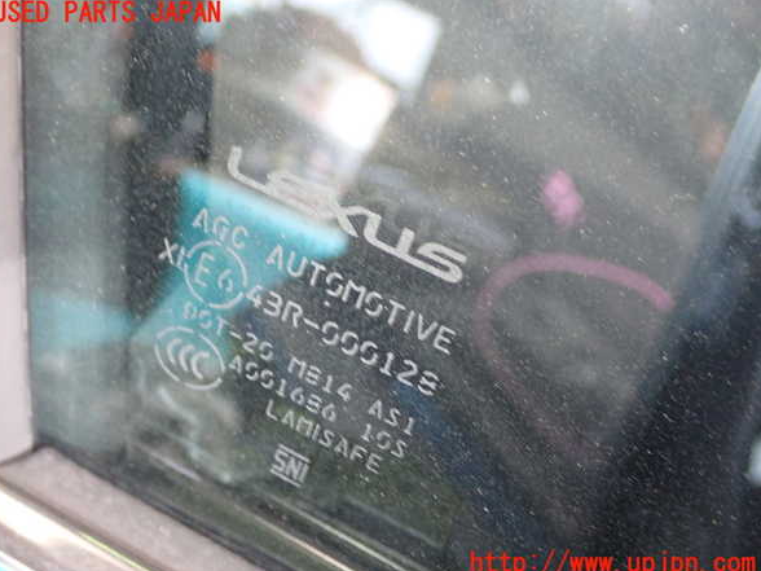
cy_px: 289
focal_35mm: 48
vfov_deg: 30.3
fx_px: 1055
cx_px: 374
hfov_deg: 39.7
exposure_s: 1/25
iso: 800
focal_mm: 8.4
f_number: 3.1
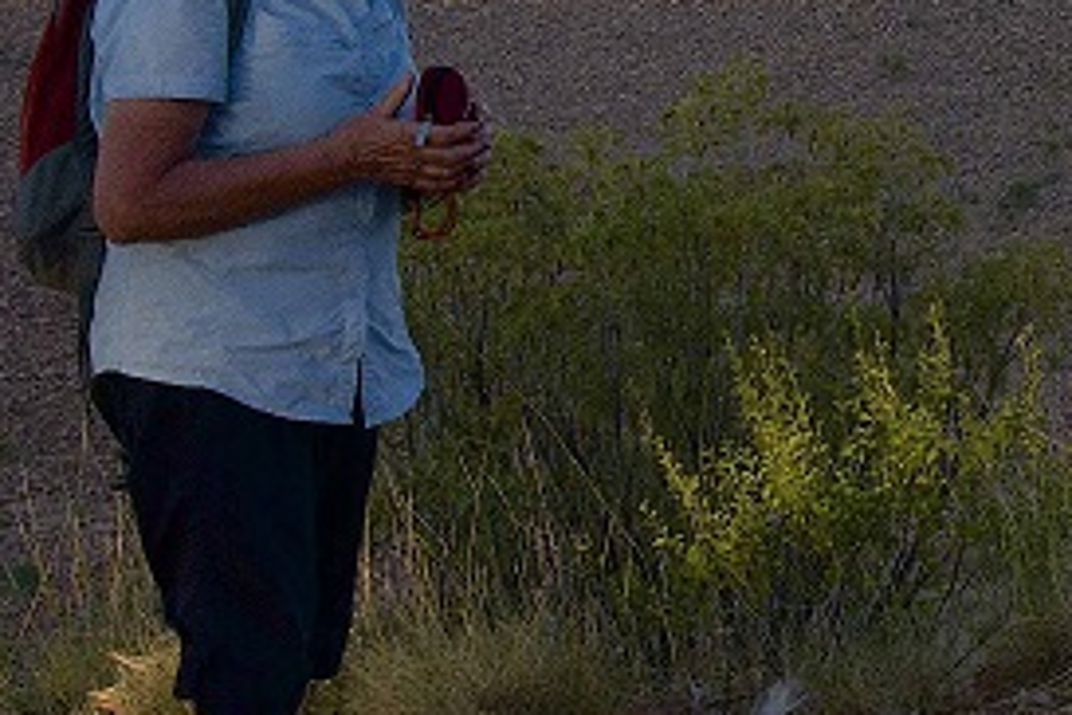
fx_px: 4066
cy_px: -24
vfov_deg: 10.0
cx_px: 1264
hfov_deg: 14.6
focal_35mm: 137
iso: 640
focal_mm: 29
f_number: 25
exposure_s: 1/50
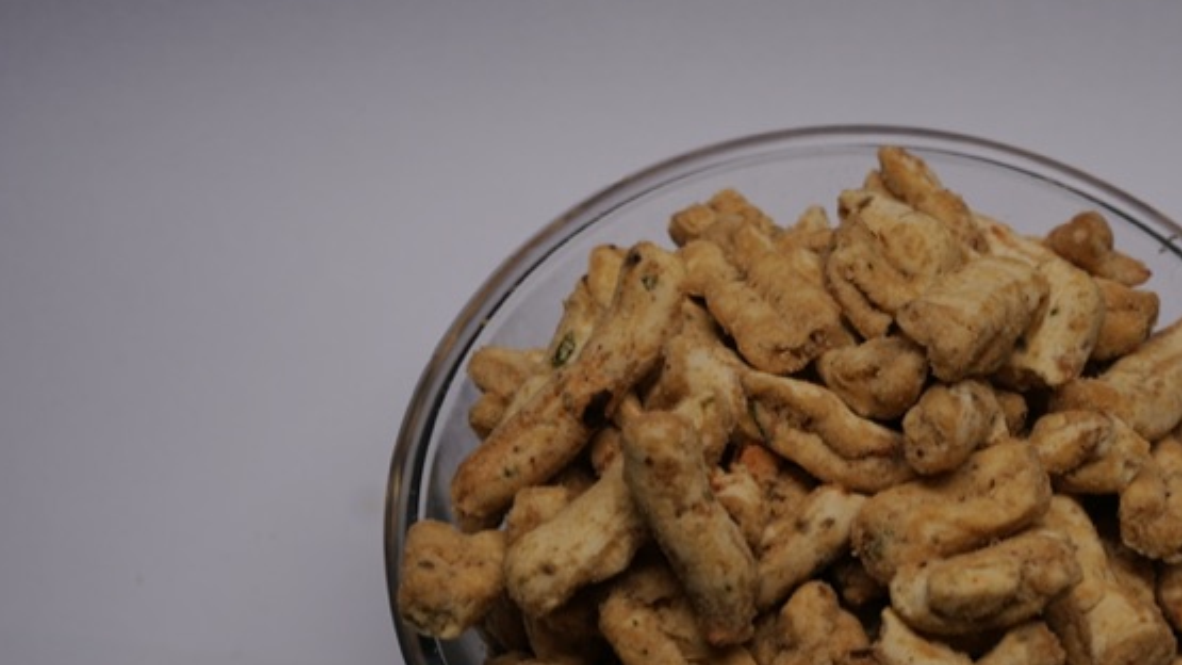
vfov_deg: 14.5
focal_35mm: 83
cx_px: 826
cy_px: 553
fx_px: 2601
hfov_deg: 25.4
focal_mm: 55
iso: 400
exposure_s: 1/200
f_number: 8
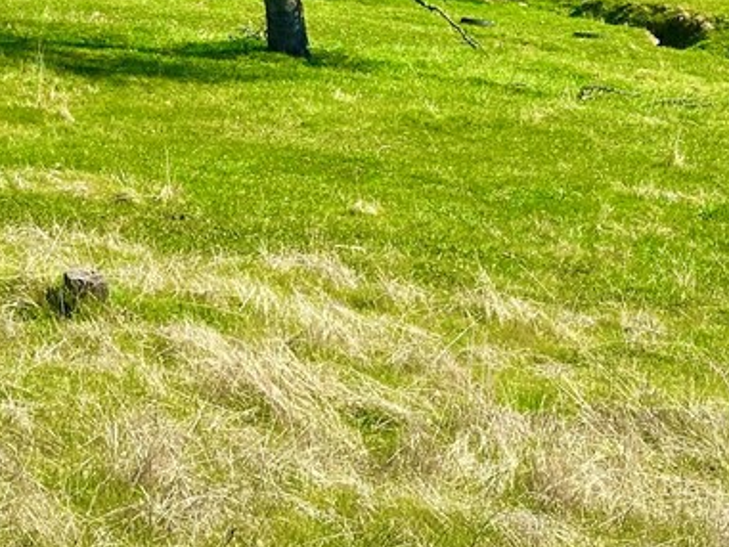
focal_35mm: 129
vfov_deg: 11.3
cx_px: 258
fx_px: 2718
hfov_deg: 15.3
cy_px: -86
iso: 64
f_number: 1.78
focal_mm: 6.86
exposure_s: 1/1667
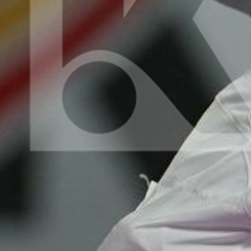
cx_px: 159
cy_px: 516
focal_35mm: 2535
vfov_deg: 0.7
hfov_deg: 0.7
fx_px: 20796
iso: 1000
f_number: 2.8
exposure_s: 1/1000
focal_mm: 200
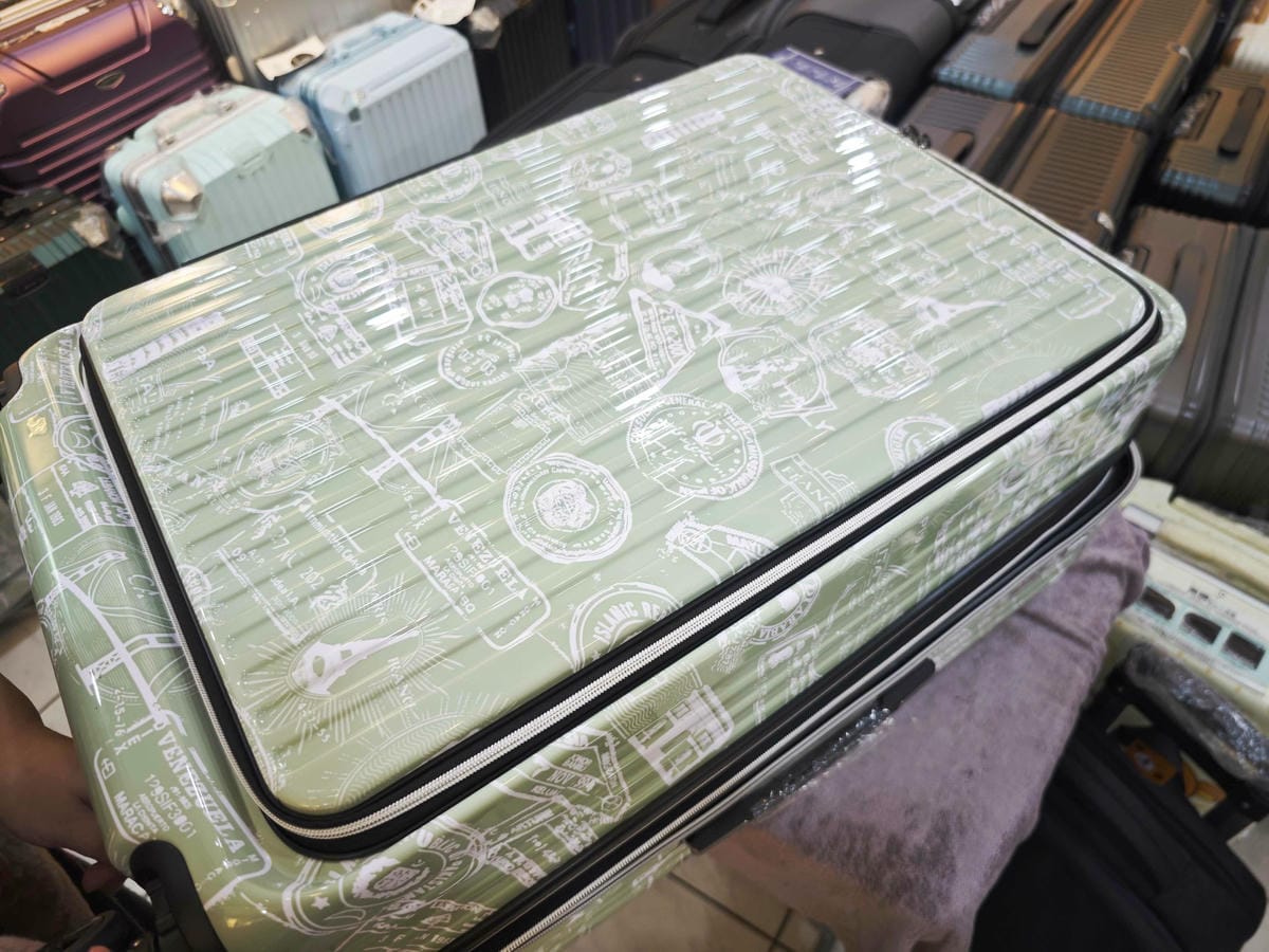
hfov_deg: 73.9
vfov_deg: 58.9
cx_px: 634
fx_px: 843
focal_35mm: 23
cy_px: 476
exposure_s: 1/120
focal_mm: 8.72
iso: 400
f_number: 1.63
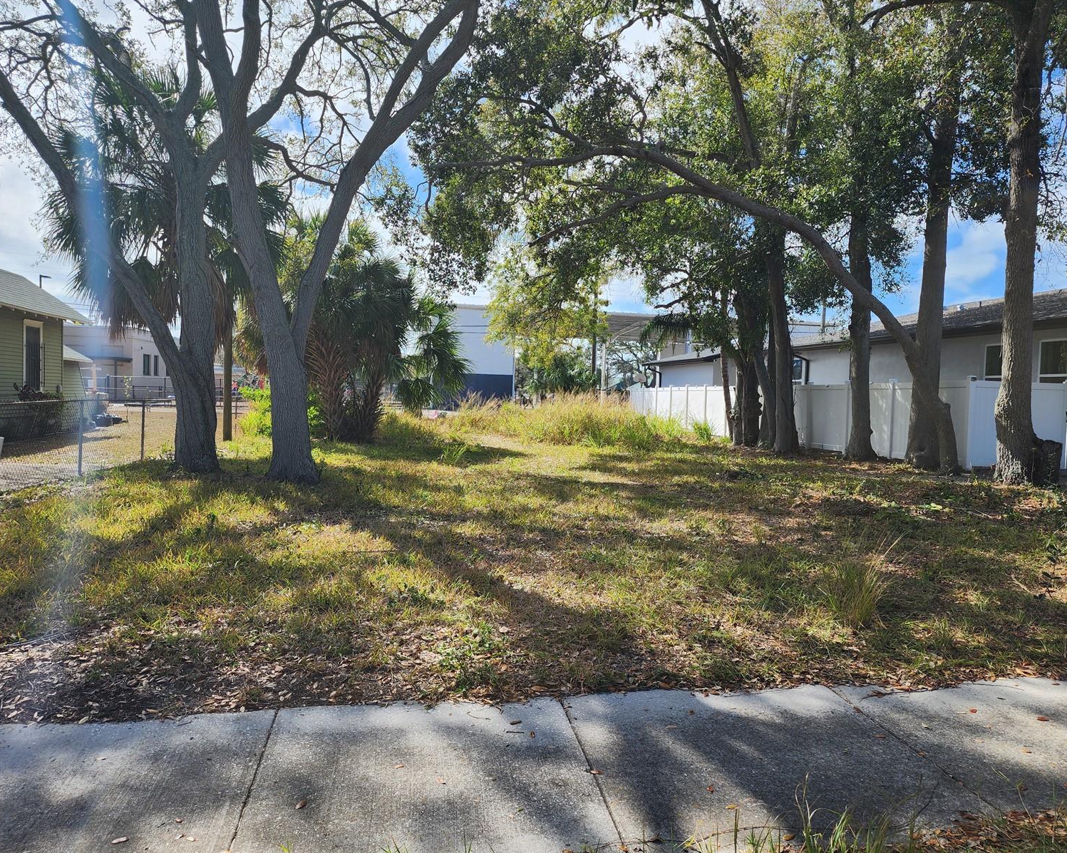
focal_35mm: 24
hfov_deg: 70.2
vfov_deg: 58.8
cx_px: 563
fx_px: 758
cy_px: 426
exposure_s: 1/719
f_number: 1.8
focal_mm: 6.4
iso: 12
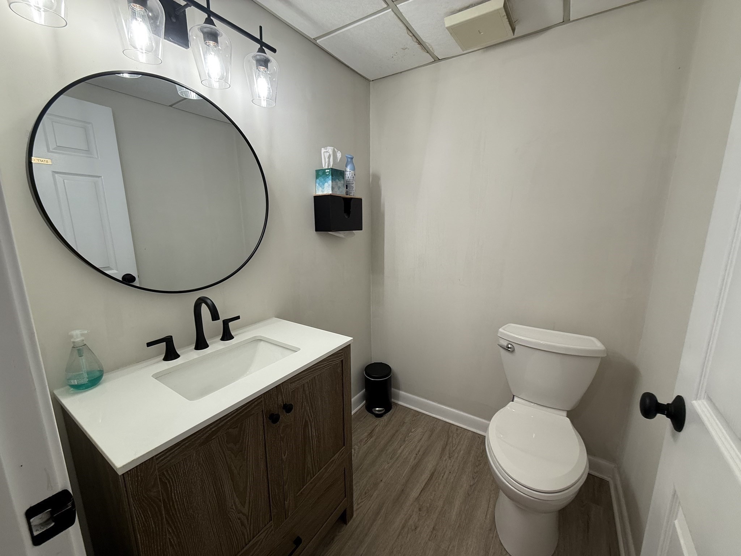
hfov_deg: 102.1
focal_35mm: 14
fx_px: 300
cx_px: 370
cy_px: 278
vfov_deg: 85.7
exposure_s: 1/120
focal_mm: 2.22
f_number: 2.2
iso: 100
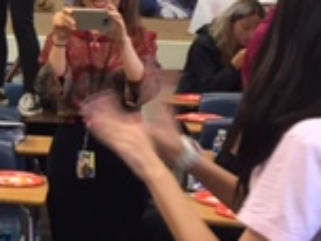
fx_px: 1131
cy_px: 8
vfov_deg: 12.0
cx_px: -182
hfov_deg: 14.8
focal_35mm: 122
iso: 80
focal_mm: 4.15
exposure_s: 1/30
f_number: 2.2
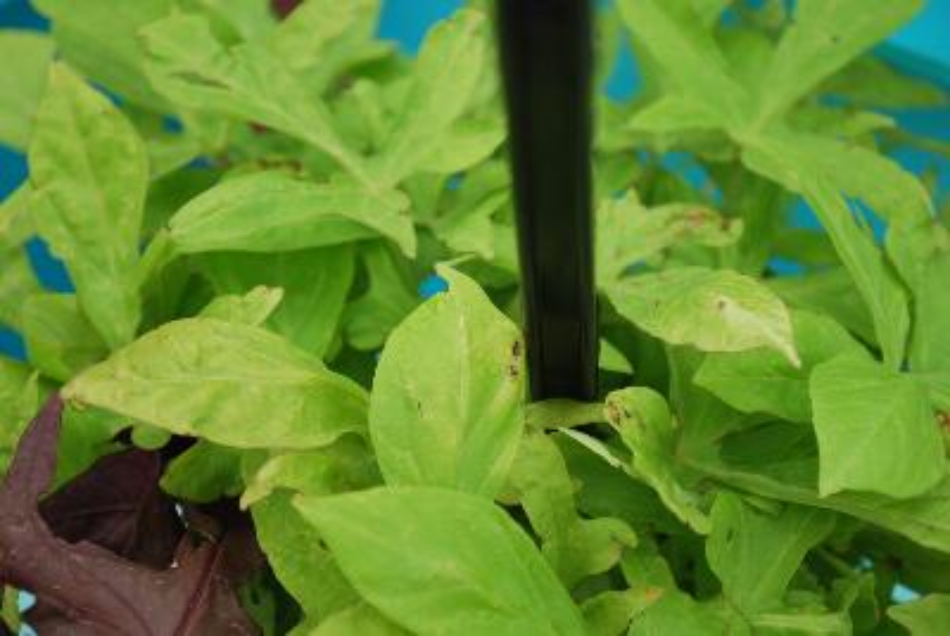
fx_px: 1982
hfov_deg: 27.0
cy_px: 318
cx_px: 475
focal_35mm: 75
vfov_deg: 18.2
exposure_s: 1/60
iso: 220
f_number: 5.6
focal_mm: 50
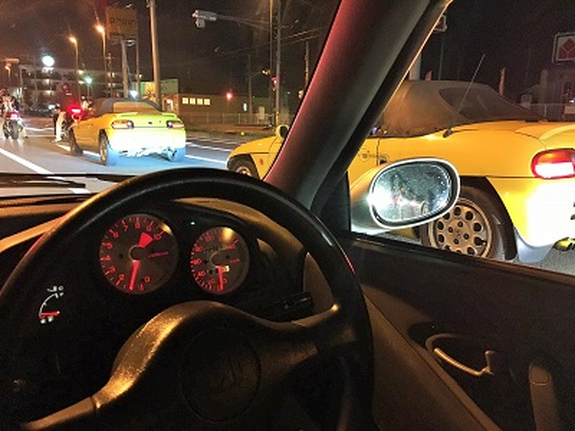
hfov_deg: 61.7
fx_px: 482
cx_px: 288
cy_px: 216
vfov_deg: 48.2
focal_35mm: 29
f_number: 2.2
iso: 500
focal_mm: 4.15
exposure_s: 1/17
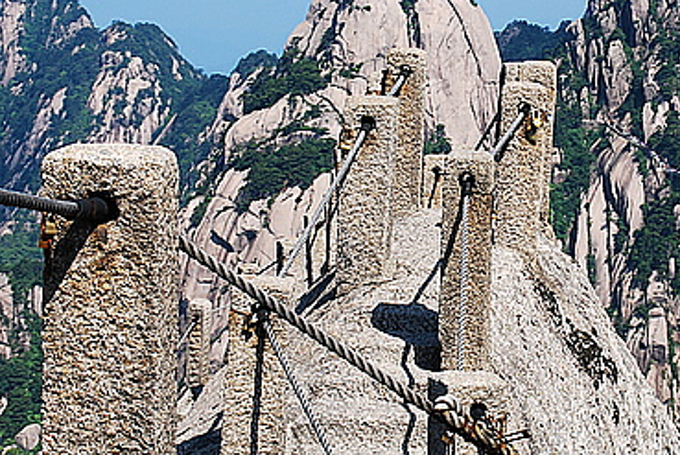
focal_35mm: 117
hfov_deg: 17.4
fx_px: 2213
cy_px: 195
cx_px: 512
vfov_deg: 11.7
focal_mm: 48
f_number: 10
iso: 140
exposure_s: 1/250
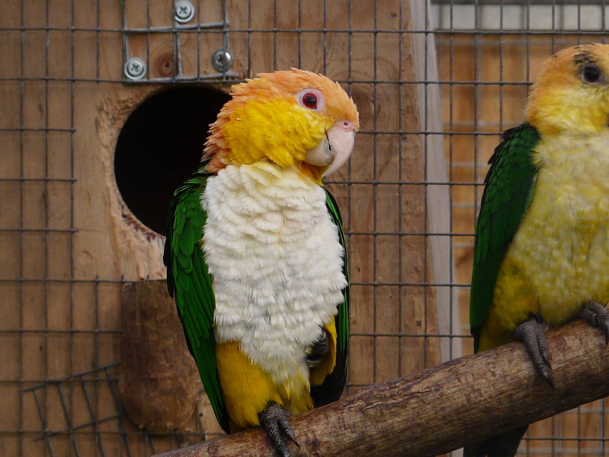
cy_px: 238
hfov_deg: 4.3
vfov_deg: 3.2
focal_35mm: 463
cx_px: 299
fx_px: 8146
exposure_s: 1/125
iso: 100
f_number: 4
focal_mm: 41.5
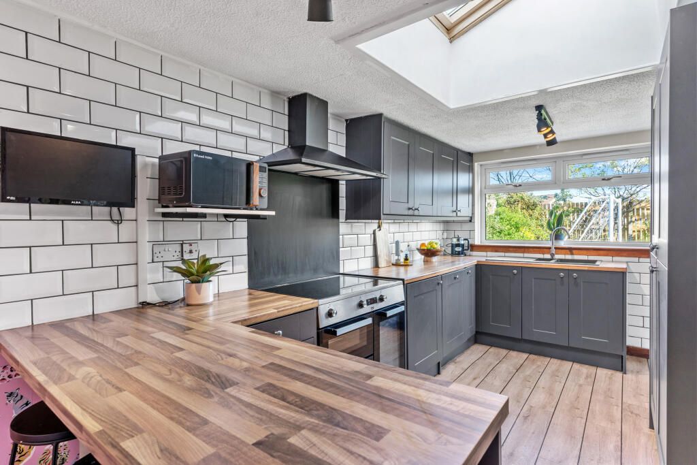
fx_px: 368
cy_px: 232
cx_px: 348
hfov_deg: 86.9
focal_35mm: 19
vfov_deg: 64.6
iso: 250
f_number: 8
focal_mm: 19
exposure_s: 1/2.5
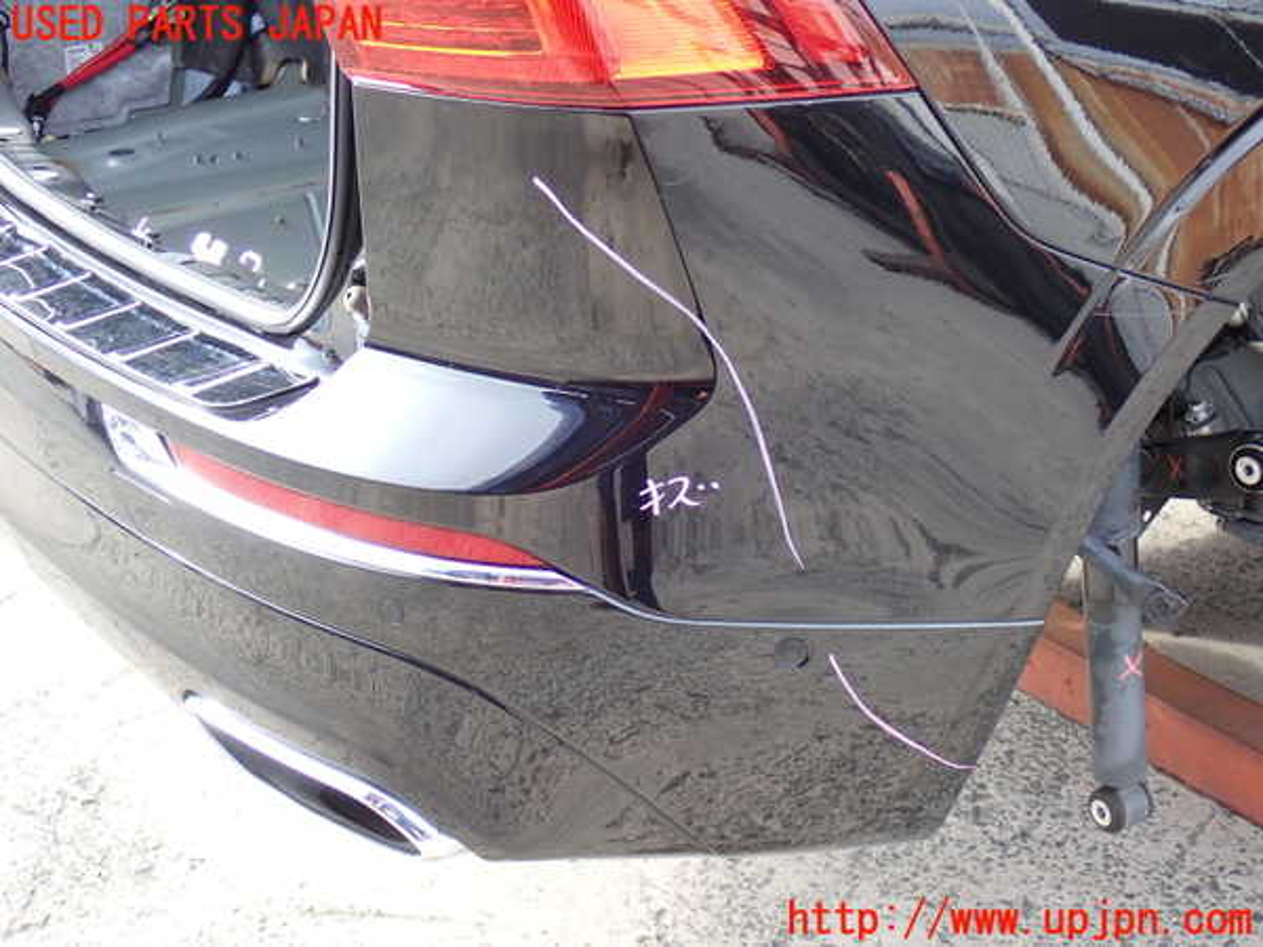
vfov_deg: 25.2
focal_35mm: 58
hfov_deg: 33.2
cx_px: 632
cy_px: 474
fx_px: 2116
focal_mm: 10.35
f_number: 3.5
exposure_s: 1/60
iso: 200
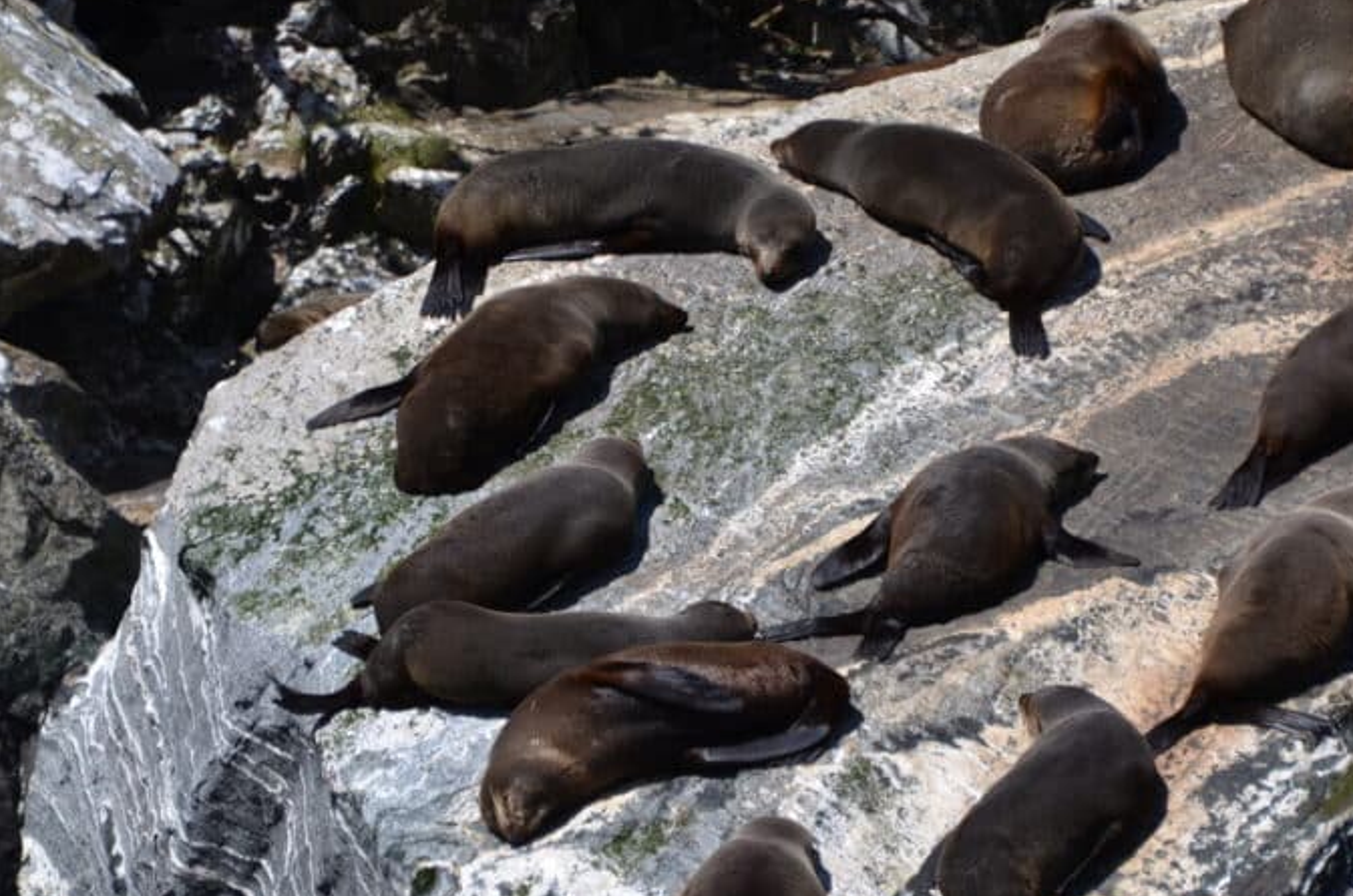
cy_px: 575
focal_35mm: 479
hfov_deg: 4.3
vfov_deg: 2.9
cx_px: 816
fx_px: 17968
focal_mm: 210
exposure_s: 1/500
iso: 360
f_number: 5.6
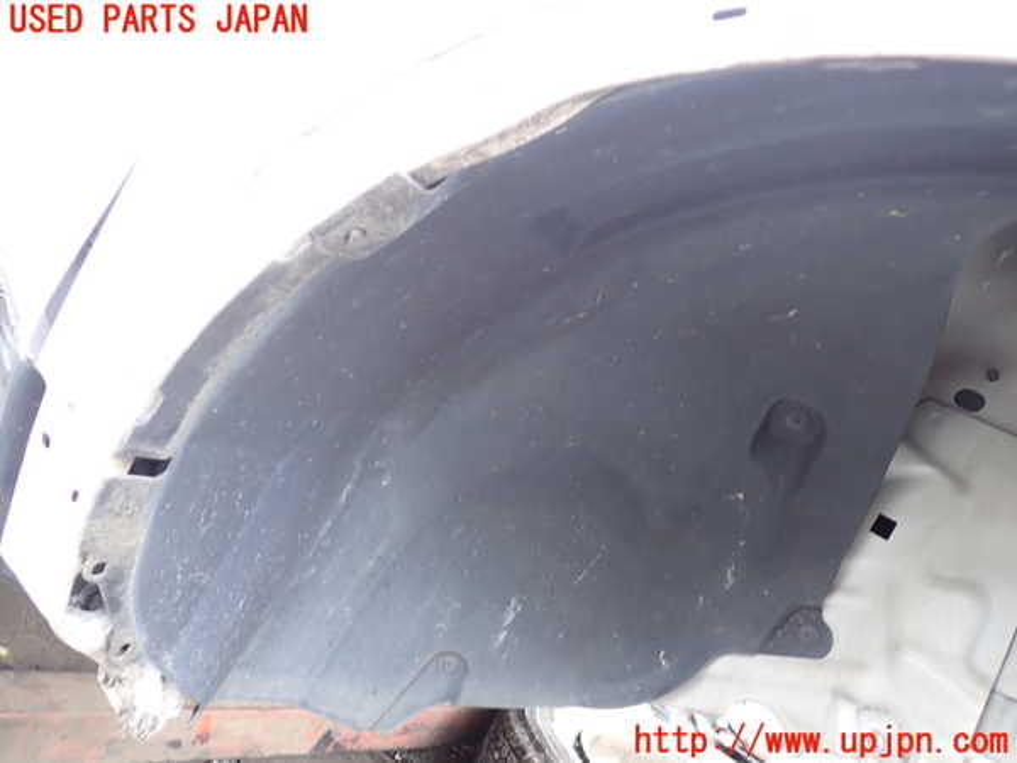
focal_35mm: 30
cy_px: 382
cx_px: 508
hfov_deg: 60.0
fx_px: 881
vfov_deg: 46.8
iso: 160
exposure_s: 1/60
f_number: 2.3
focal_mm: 5.4
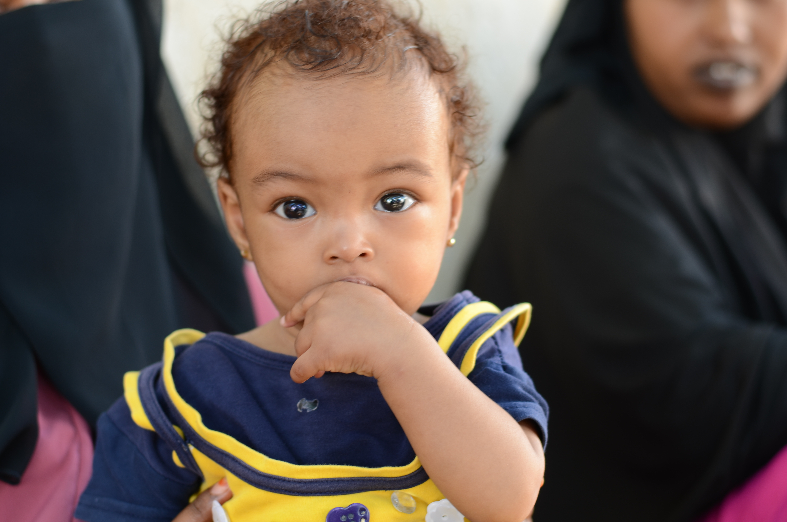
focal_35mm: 75
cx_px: 394
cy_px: 261
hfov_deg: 27.0
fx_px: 1636
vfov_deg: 18.1
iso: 100
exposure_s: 1/80
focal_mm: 50
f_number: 2.5
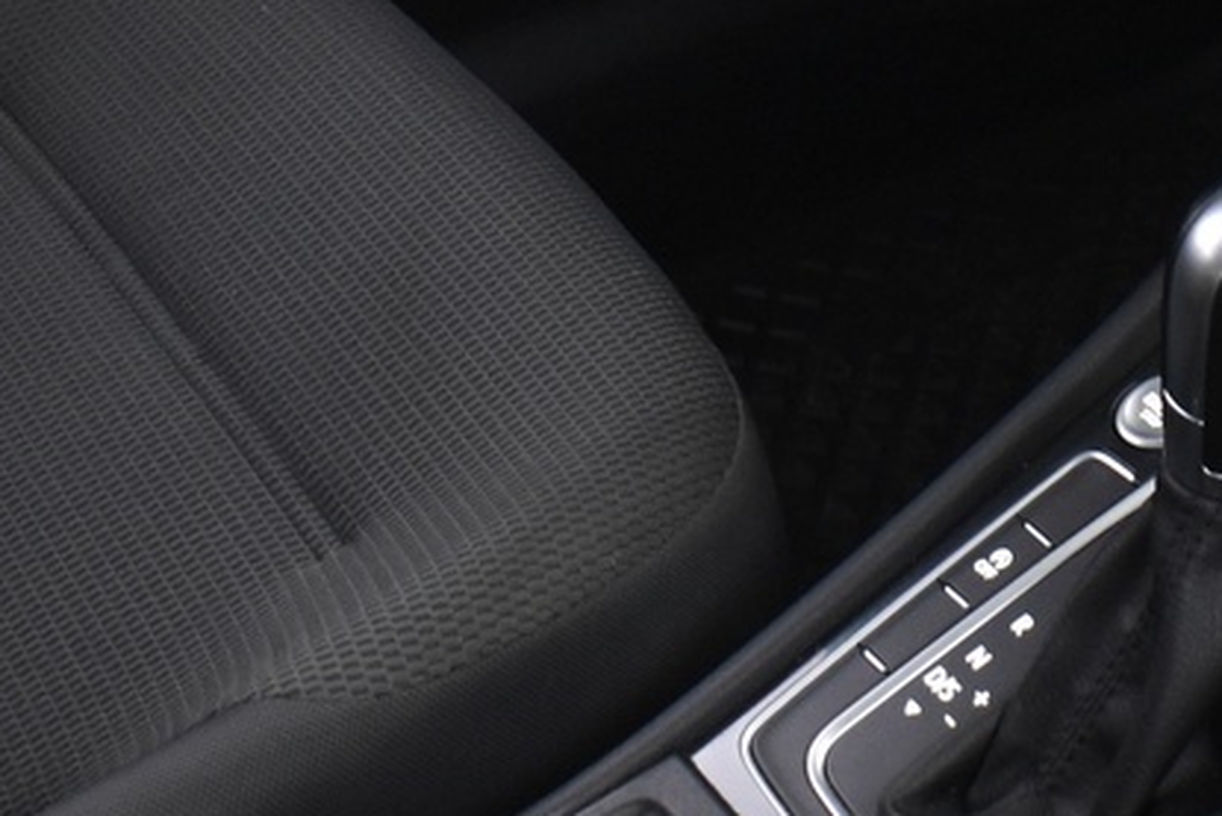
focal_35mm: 117
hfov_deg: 17.4
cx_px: 892
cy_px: -215
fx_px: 3973
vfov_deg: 11.4
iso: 1250
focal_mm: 20
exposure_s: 1/6
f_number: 5
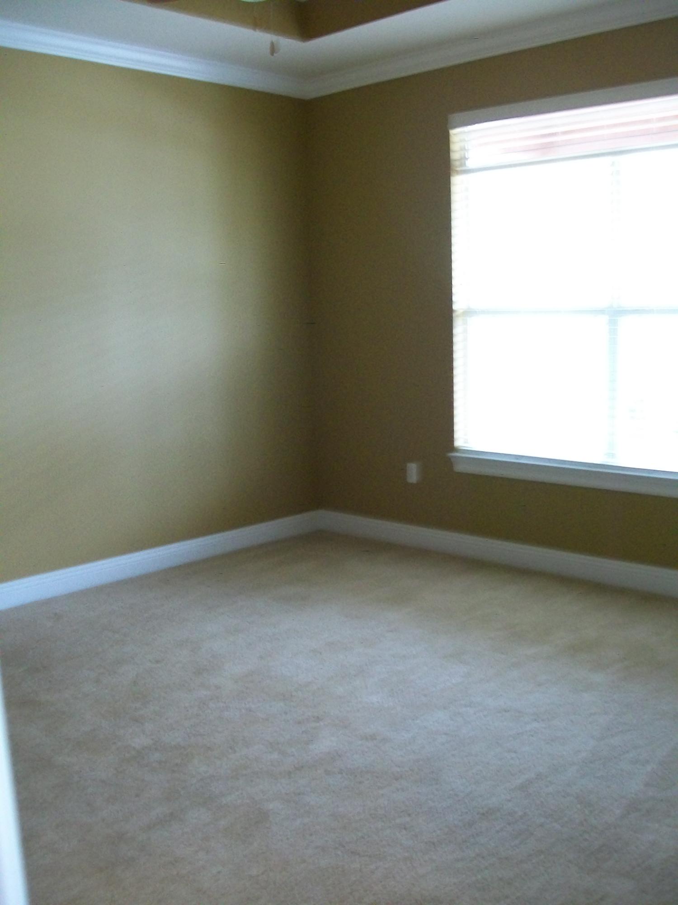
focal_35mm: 36
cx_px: 339
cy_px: 452
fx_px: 940
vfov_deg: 51.4
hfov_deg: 39.7
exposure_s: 1/10
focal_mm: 6
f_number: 2.7
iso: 160
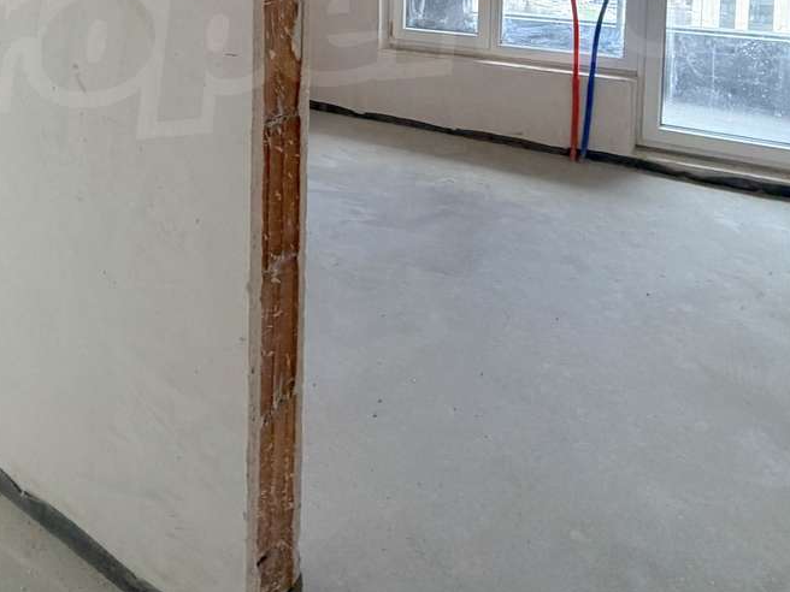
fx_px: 730
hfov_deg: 55.2
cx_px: 240
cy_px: -35
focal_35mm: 32
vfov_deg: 37.9
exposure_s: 1/121
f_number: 2.2
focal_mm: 2.22
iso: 200
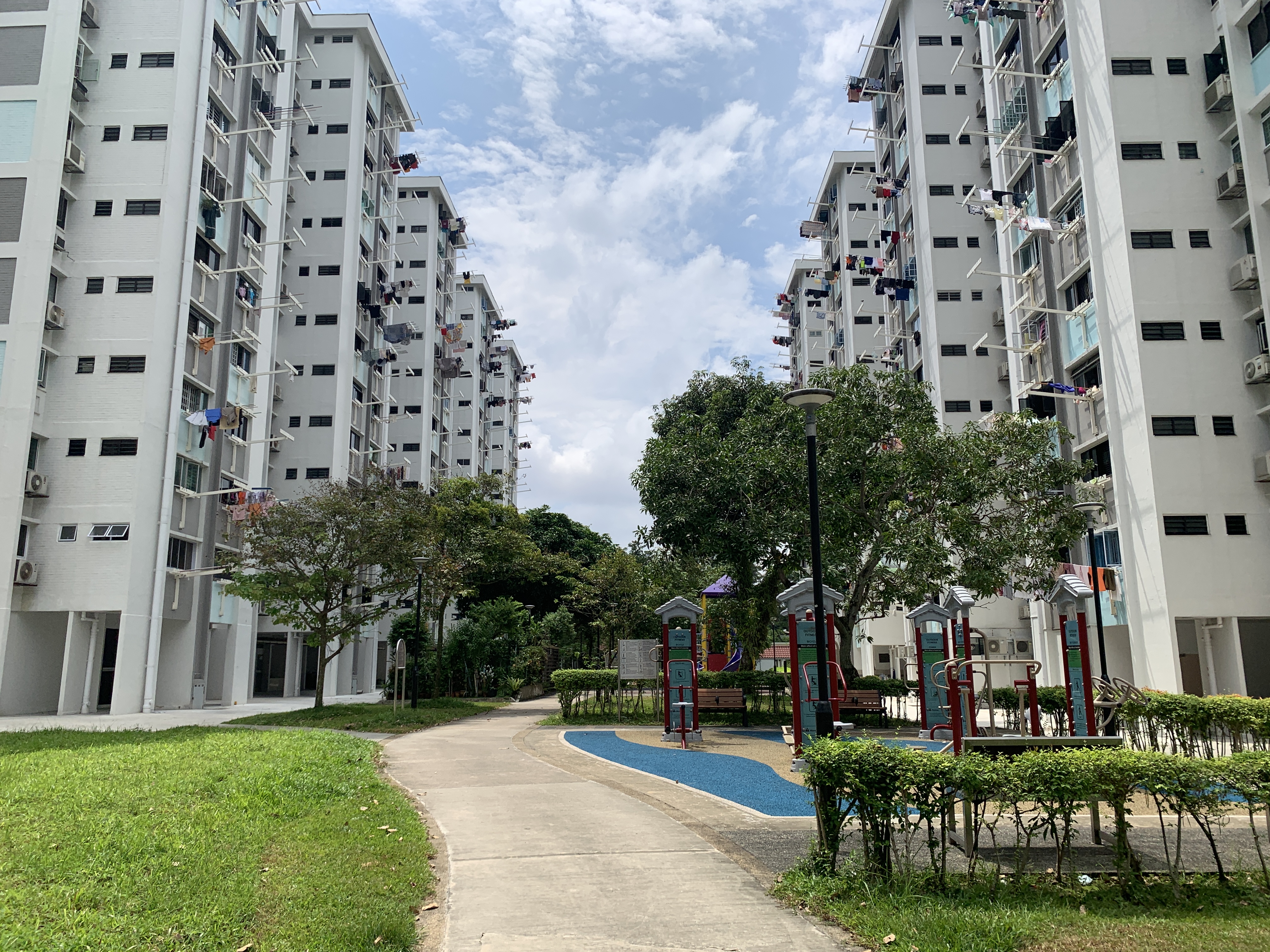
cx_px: 635
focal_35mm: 26
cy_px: 476
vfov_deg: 53.1
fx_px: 954
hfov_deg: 67.3
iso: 25
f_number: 1.8
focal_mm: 4.25
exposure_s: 1/3788
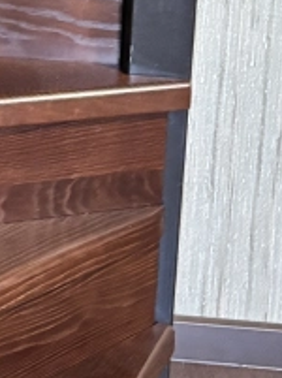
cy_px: -365
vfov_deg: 12.5
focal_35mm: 140
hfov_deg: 10.1
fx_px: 1526
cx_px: -182
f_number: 1.6
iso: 500
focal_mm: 5.96
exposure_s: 1/55
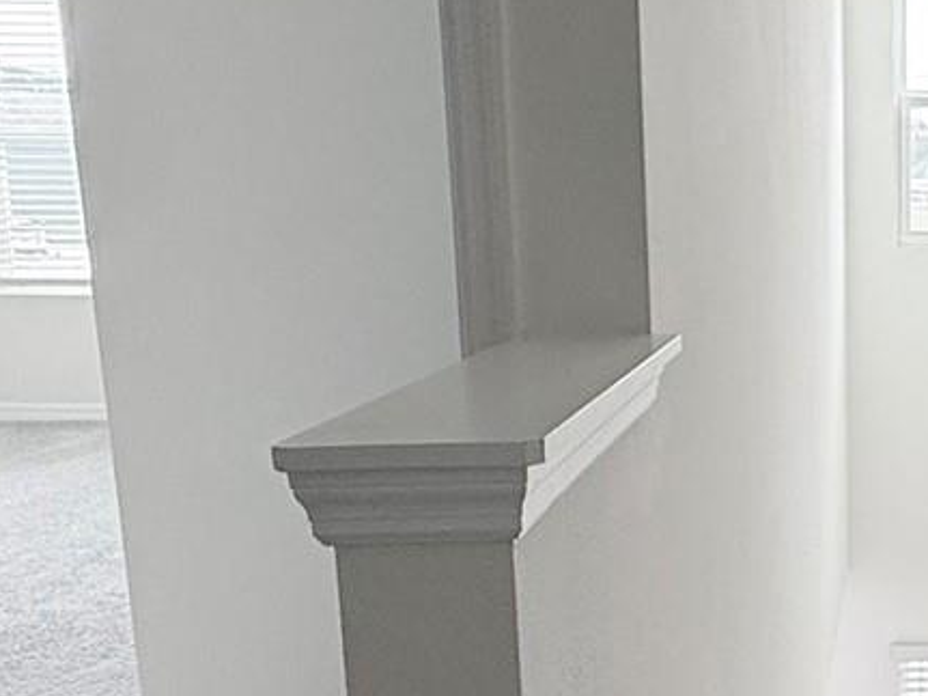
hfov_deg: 33.3
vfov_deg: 27.9
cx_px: 958
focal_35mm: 52
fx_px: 1394
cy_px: 437
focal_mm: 2.22
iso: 200
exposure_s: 1/99
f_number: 2.2
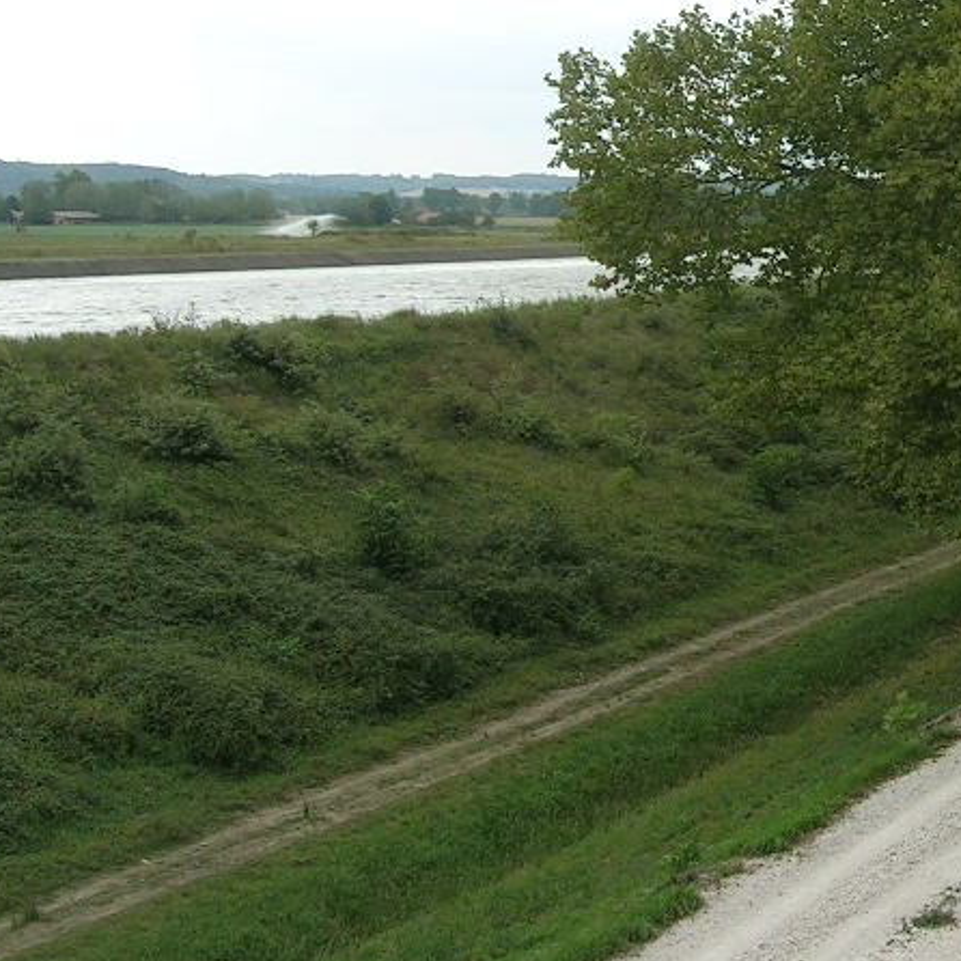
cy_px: 224
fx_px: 2230
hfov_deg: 23.0
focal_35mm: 71
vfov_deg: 24.0
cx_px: 1041
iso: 50
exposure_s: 1/140
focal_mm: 5.4
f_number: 4.8
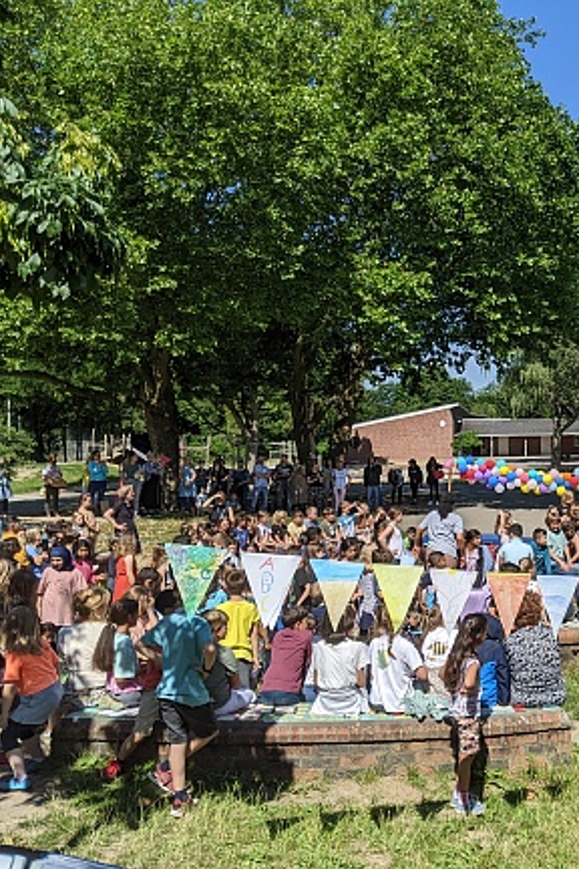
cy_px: 433
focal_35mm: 38
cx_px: 514
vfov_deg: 50.7
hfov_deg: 33.3
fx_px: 917
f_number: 1.8
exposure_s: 1/4695
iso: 53
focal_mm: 4.44
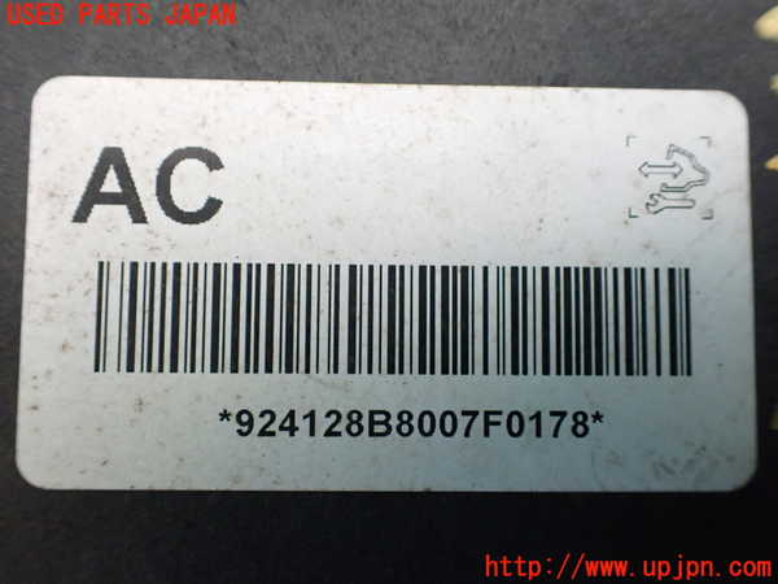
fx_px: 674
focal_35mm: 30
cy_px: 292
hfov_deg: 60.0
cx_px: 389
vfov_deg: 46.8
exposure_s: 1/100
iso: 800
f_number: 2.3
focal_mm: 5.4
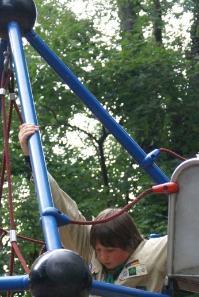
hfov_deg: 6.6
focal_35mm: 208
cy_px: 260
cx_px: 129
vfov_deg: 9.8
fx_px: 1720
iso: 800
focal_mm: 70
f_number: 5.6
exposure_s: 1/160
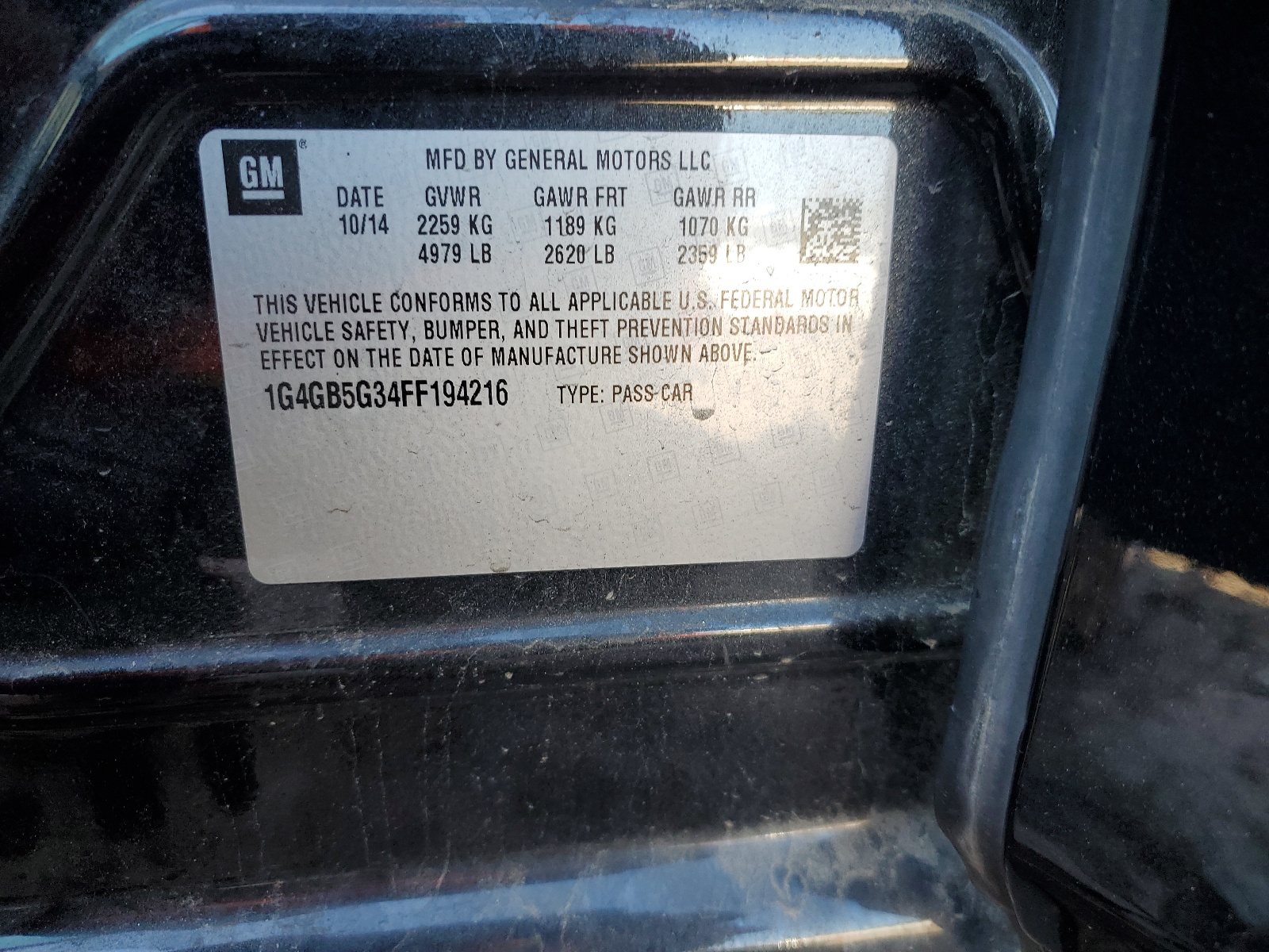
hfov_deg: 67.3
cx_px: 634
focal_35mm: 26
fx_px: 953
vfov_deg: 53.1
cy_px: 476
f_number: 1.5
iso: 50
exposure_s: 1/120
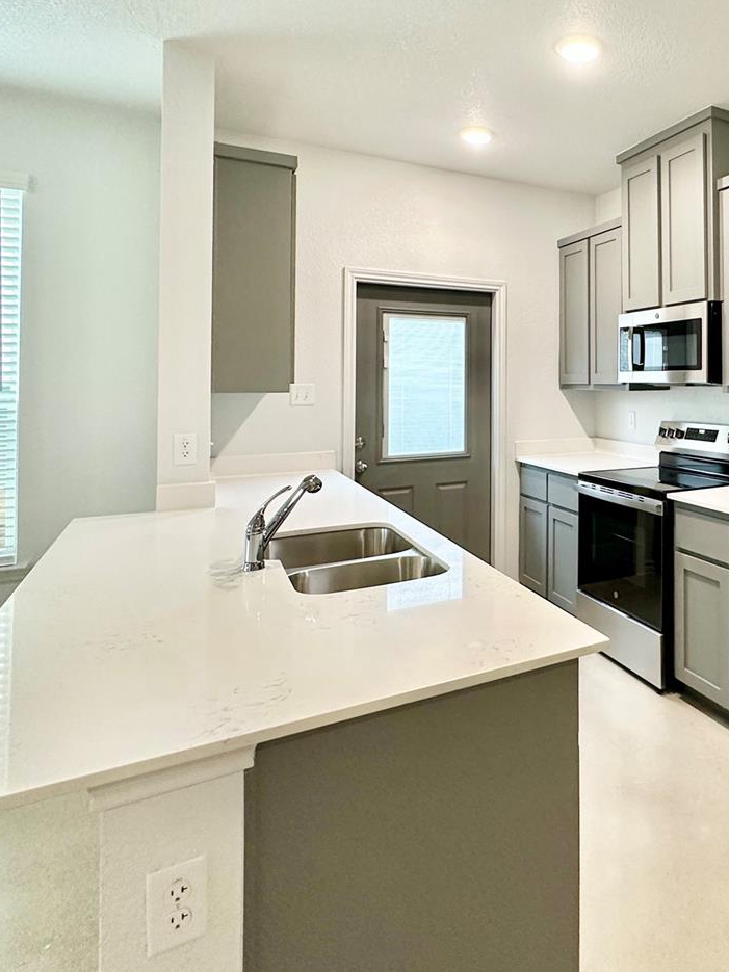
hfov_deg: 54.7
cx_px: 587
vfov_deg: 72.8
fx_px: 646
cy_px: 368
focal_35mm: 23
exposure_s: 1/120
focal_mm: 2.22
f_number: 2.2
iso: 250
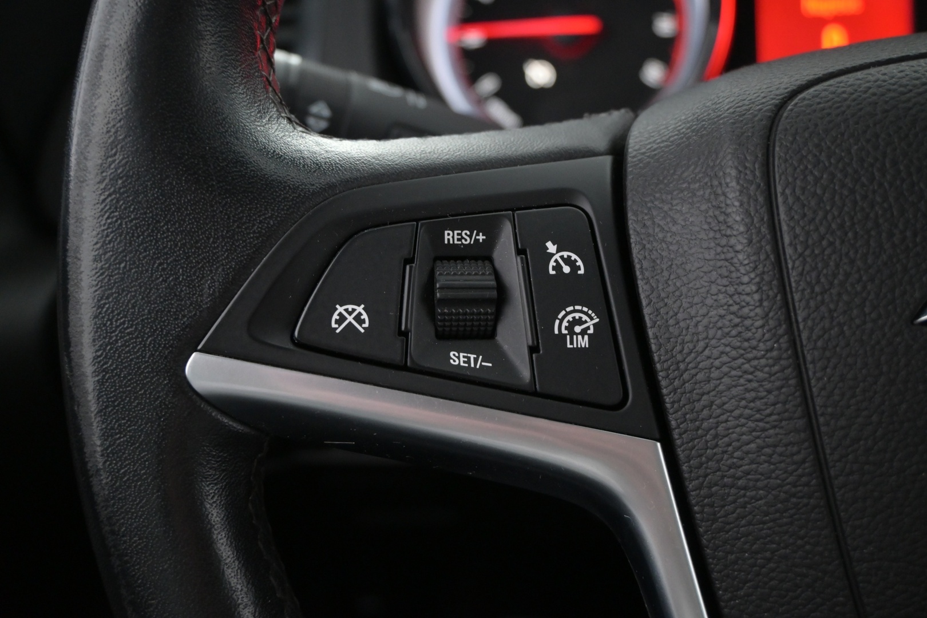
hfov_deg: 49.6
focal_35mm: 39
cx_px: 464
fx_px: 1004
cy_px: 309
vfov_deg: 34.2
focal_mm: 26
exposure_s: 1/40
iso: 2500
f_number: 4.5
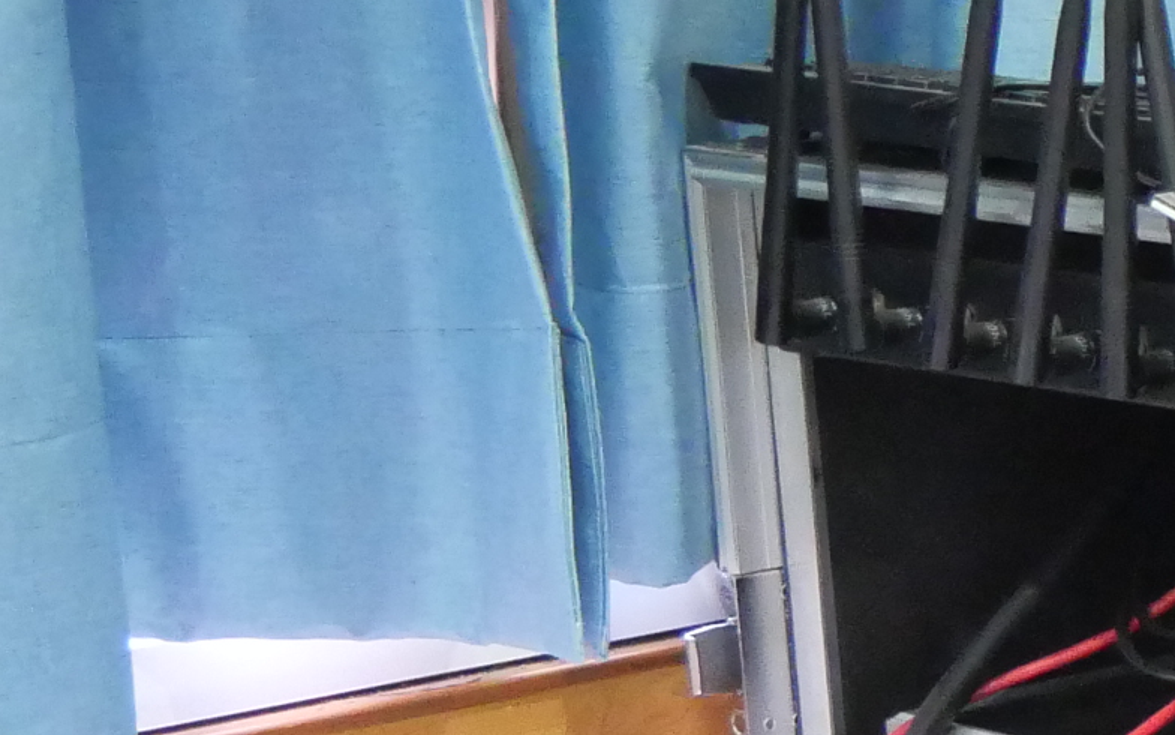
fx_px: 5412
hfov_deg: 11.1
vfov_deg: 7.6
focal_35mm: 169
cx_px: 2482
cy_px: 1101
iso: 3200
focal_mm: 17
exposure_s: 1/30
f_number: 3.8
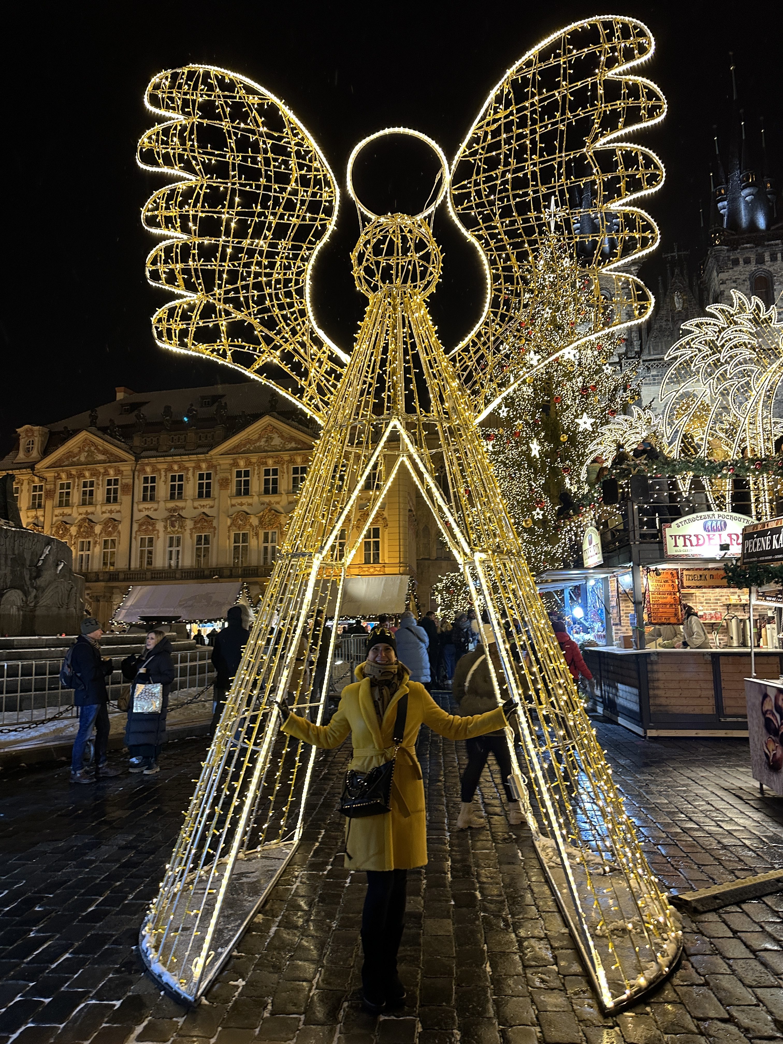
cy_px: 522
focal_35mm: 24
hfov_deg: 56.8
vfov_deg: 71.6
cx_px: 392
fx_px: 724
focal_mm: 6.86
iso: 320
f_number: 1.78
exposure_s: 1/50
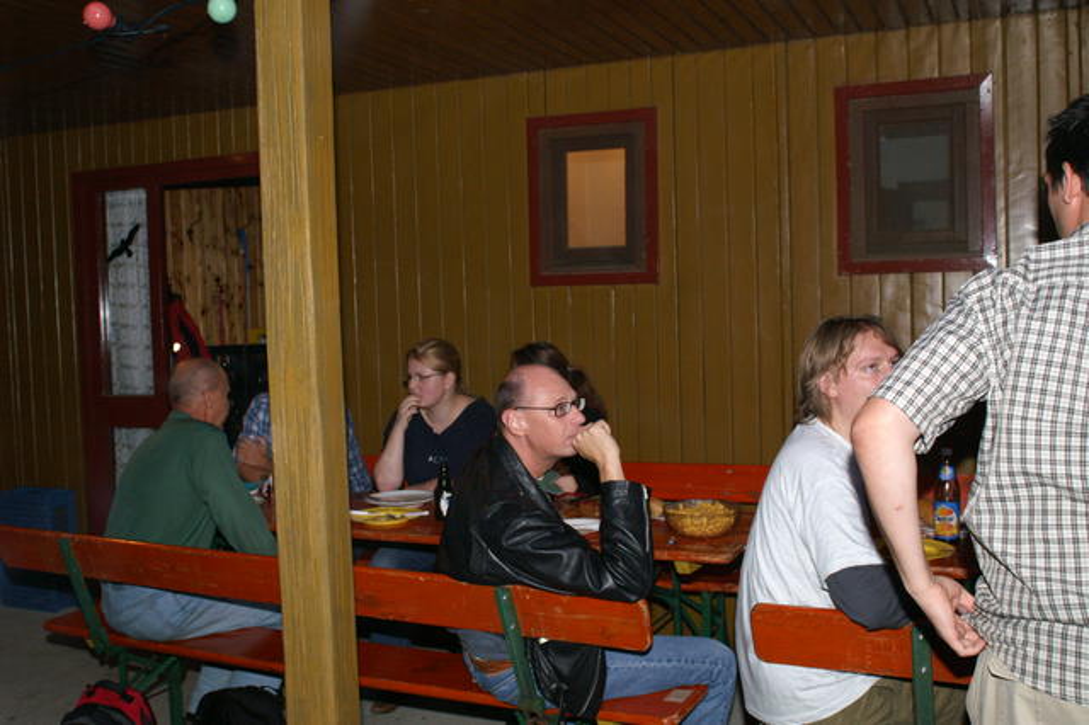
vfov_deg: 18.2
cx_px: 544
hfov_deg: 27.0
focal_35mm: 75
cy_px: 362
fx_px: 2267
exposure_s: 1/60
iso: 400
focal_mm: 50
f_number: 5.6
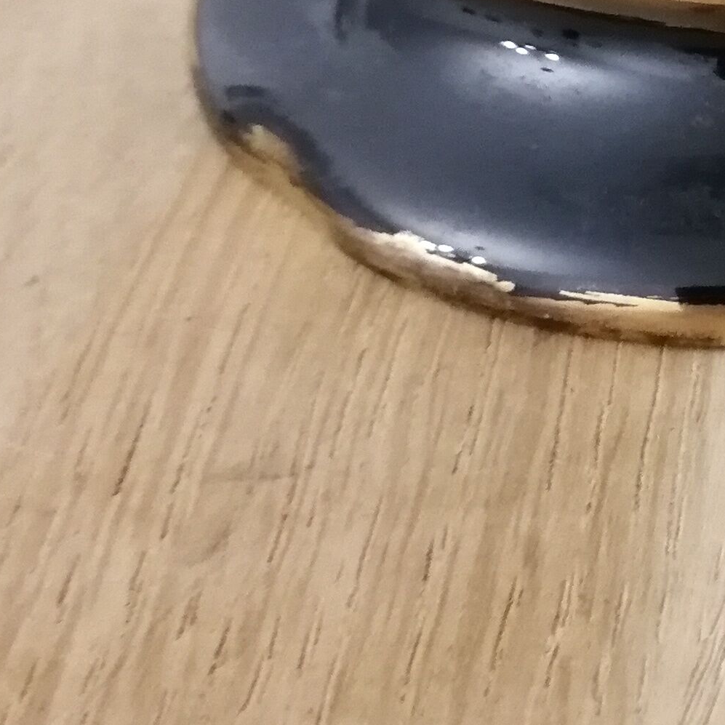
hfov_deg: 17.1
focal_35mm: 95
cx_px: 957
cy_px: 43
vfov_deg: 17.9
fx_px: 2251
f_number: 2.2
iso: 640
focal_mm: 3.95
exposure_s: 1/16.7
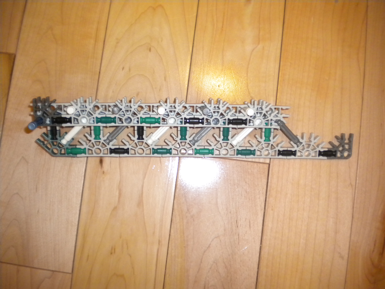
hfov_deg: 52.6
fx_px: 389
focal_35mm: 35
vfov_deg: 40.7
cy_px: 144
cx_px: 192
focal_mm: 6.3
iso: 400
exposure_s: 1/30
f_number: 3.1
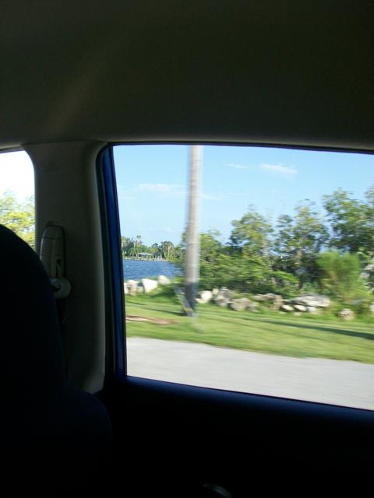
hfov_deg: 39.7
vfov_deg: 51.4
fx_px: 519
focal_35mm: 36
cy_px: 249
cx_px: 187
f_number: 2.7
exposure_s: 1/100
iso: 64
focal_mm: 6
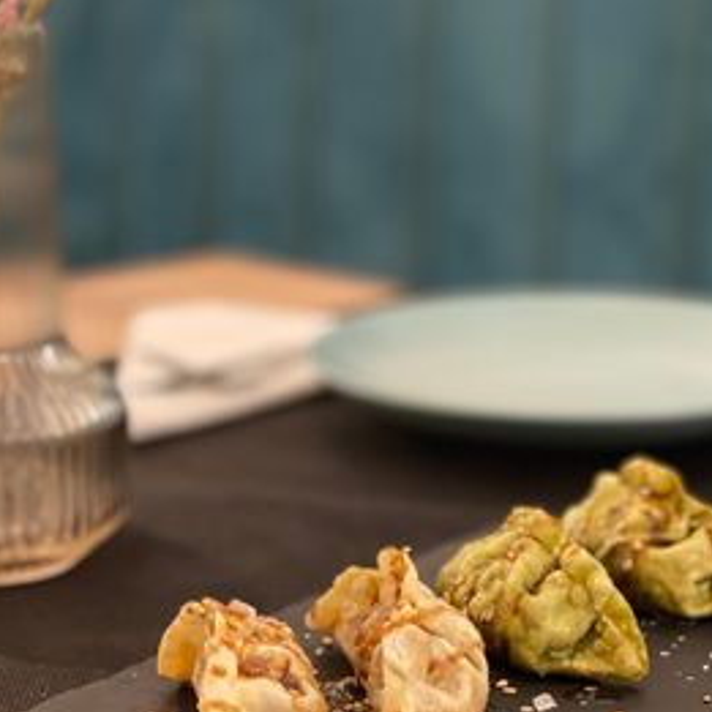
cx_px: 420
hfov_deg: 23.0
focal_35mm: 75
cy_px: 442
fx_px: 1745
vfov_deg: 23.0
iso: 320
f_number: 2
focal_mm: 6
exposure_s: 1/33
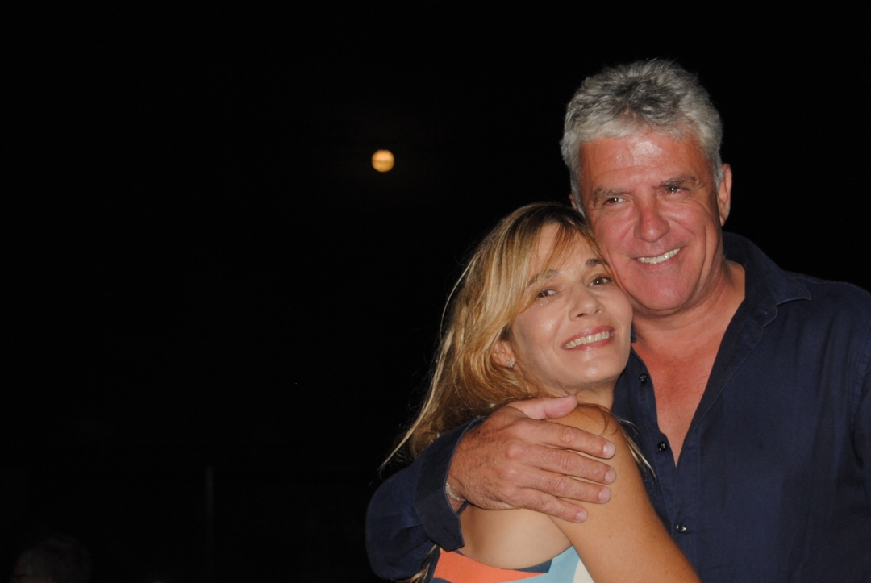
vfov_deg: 17.0
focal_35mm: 80
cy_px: 416
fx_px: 1938
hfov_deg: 25.2
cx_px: 574
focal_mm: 30
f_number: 4.2
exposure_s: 1/60
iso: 200
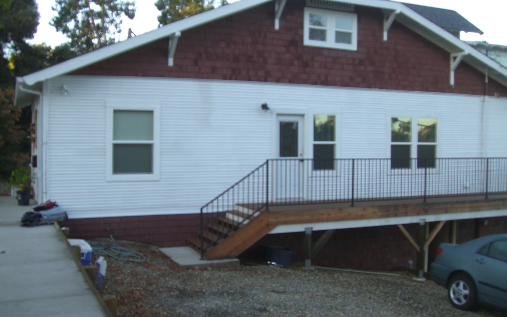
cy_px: 155
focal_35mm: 41
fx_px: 567
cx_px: 254
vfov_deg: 31.3
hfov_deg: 48.2
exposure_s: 1/100
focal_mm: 6.2
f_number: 2.7
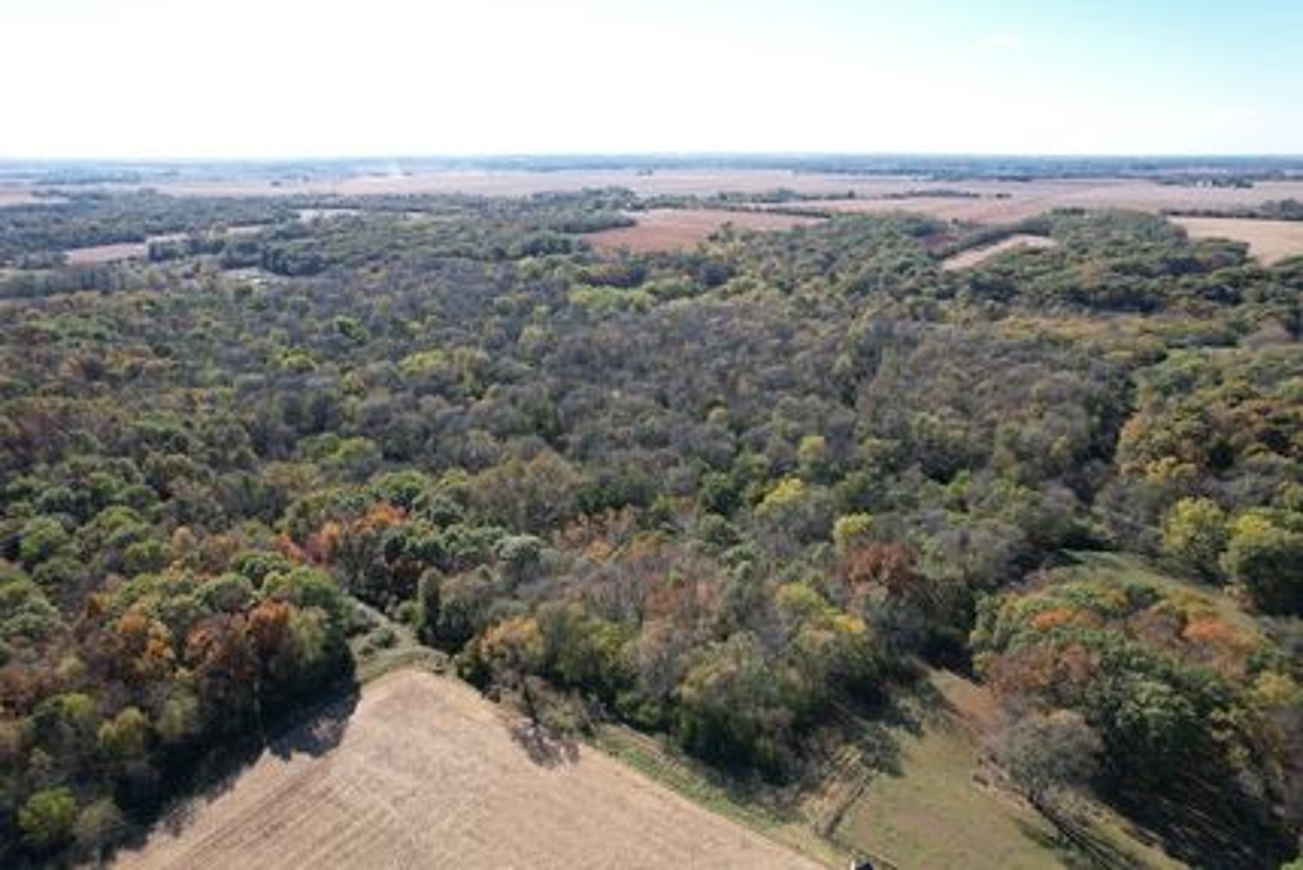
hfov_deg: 78.6
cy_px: 435
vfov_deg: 57.3
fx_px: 797
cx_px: 652
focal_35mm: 22
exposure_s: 1/1000
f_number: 2.8
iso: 110
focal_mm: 8.38
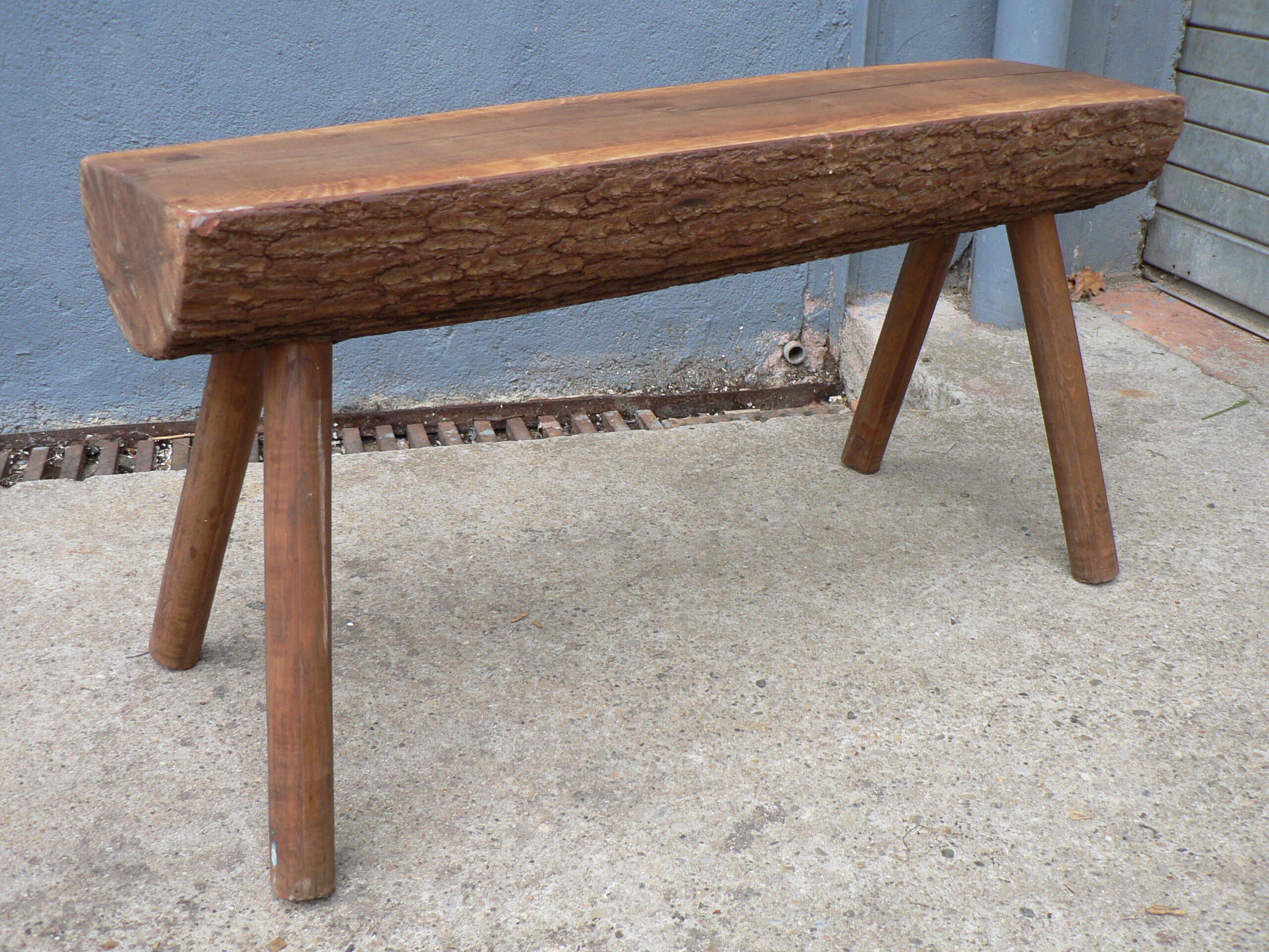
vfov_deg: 39.7
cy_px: 476
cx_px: 634
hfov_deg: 51.4
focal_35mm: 36
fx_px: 1320
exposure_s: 1/60
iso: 80
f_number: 2.8
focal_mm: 6
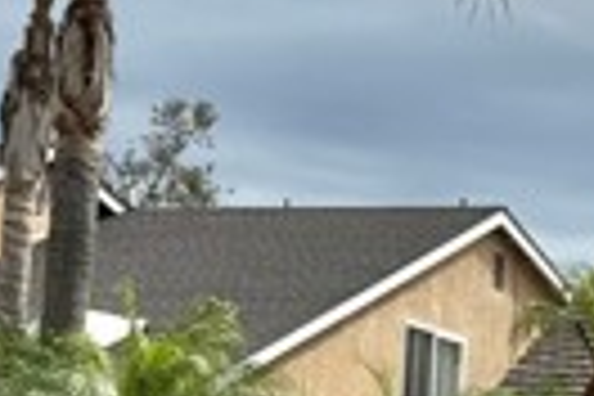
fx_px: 1996
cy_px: 477
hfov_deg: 15.1
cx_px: 1012
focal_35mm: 121
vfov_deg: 11.1
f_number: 1.78
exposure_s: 1/9091
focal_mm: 6.76
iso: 80
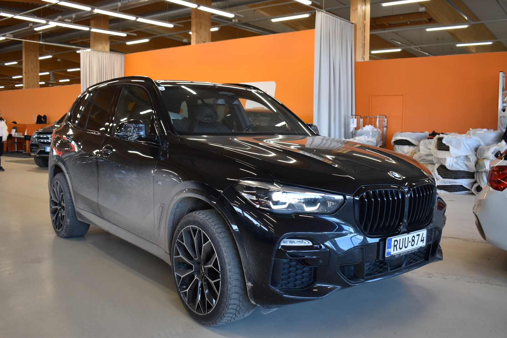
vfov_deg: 40.0
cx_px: 254
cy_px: 169
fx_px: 465
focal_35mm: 33
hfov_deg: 57.2
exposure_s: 1/90
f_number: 4.8
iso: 400
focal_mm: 22
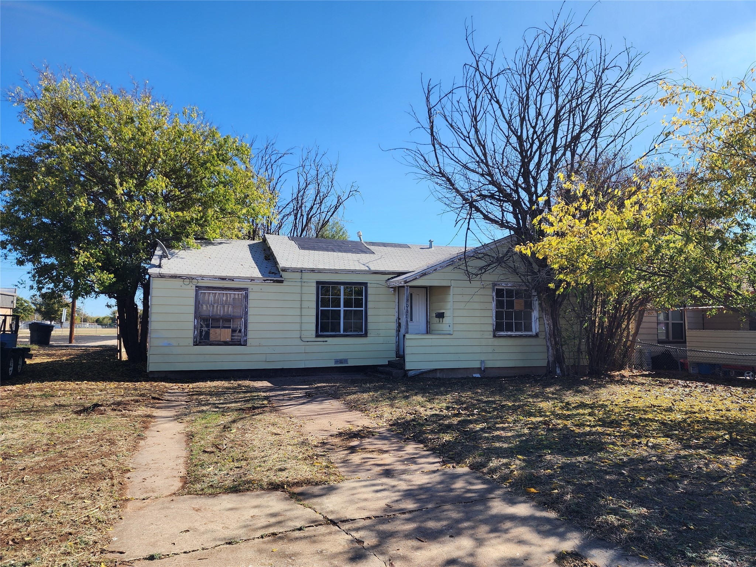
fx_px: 502
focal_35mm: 23
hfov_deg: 73.9
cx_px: 378
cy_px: 284
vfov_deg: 58.9
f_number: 1.8
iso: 12
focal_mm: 6.4
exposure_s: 1/738
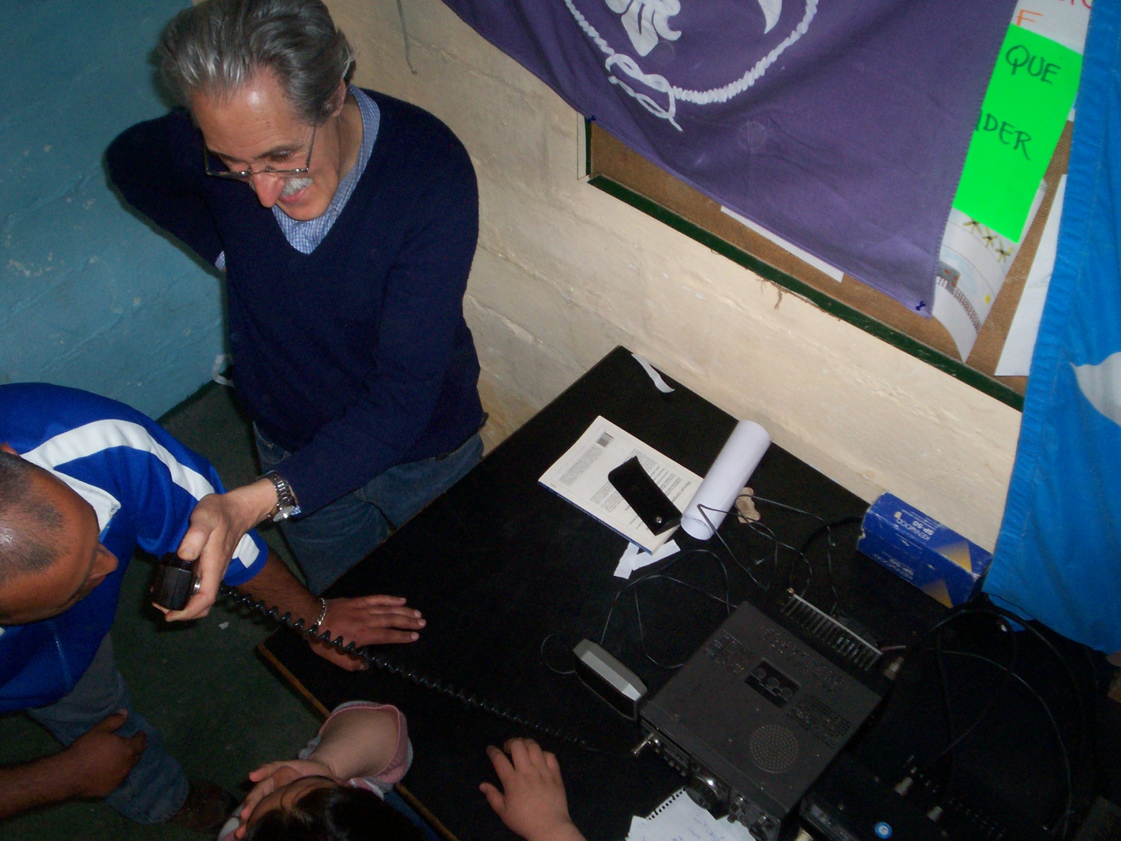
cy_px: 420
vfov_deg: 39.7
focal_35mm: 36
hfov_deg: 51.4
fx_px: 1166
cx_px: 560
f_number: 4.5
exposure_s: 1/64
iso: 140
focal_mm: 5.9
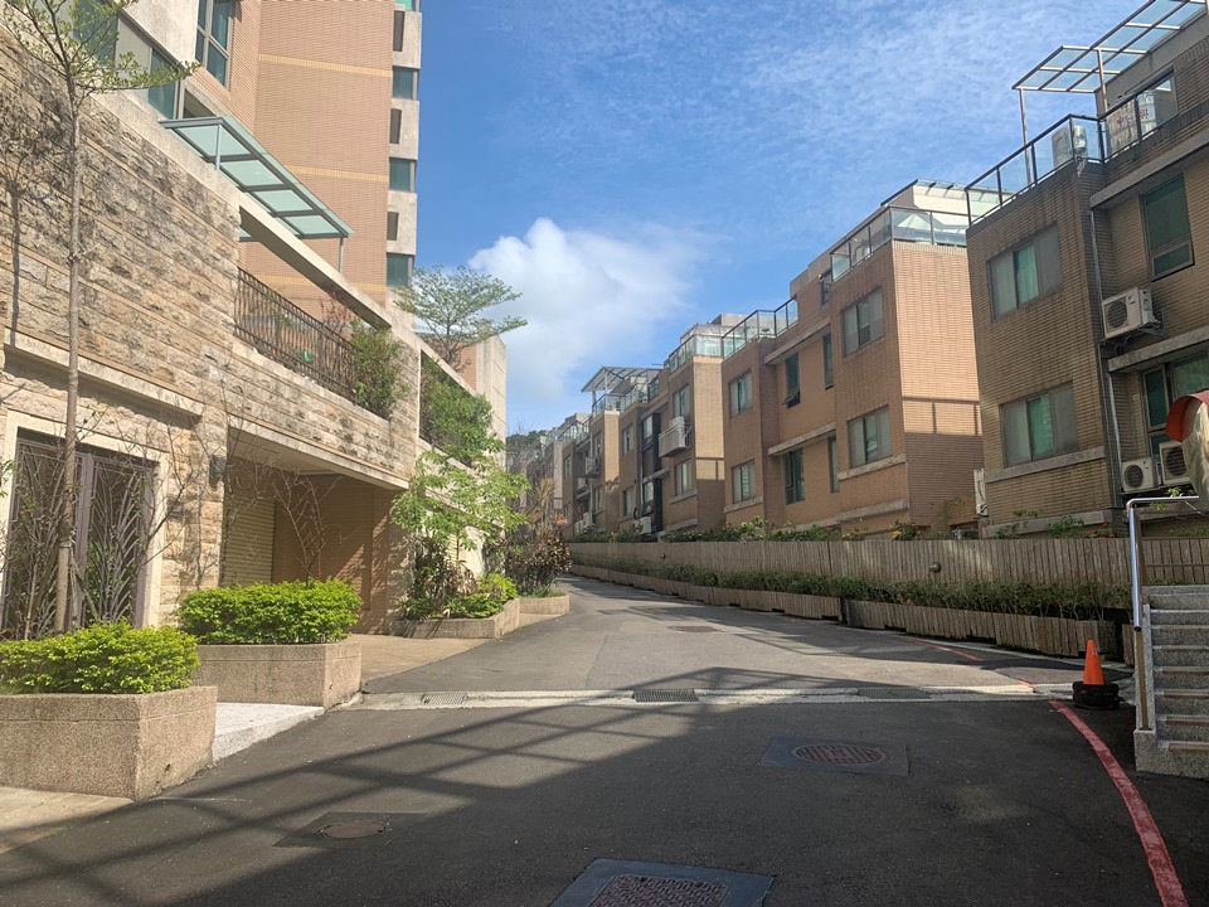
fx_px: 908
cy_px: 454
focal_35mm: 26
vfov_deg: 53.1
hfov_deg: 67.3
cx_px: 604
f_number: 1.8
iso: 25
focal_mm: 4.25
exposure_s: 1/2208
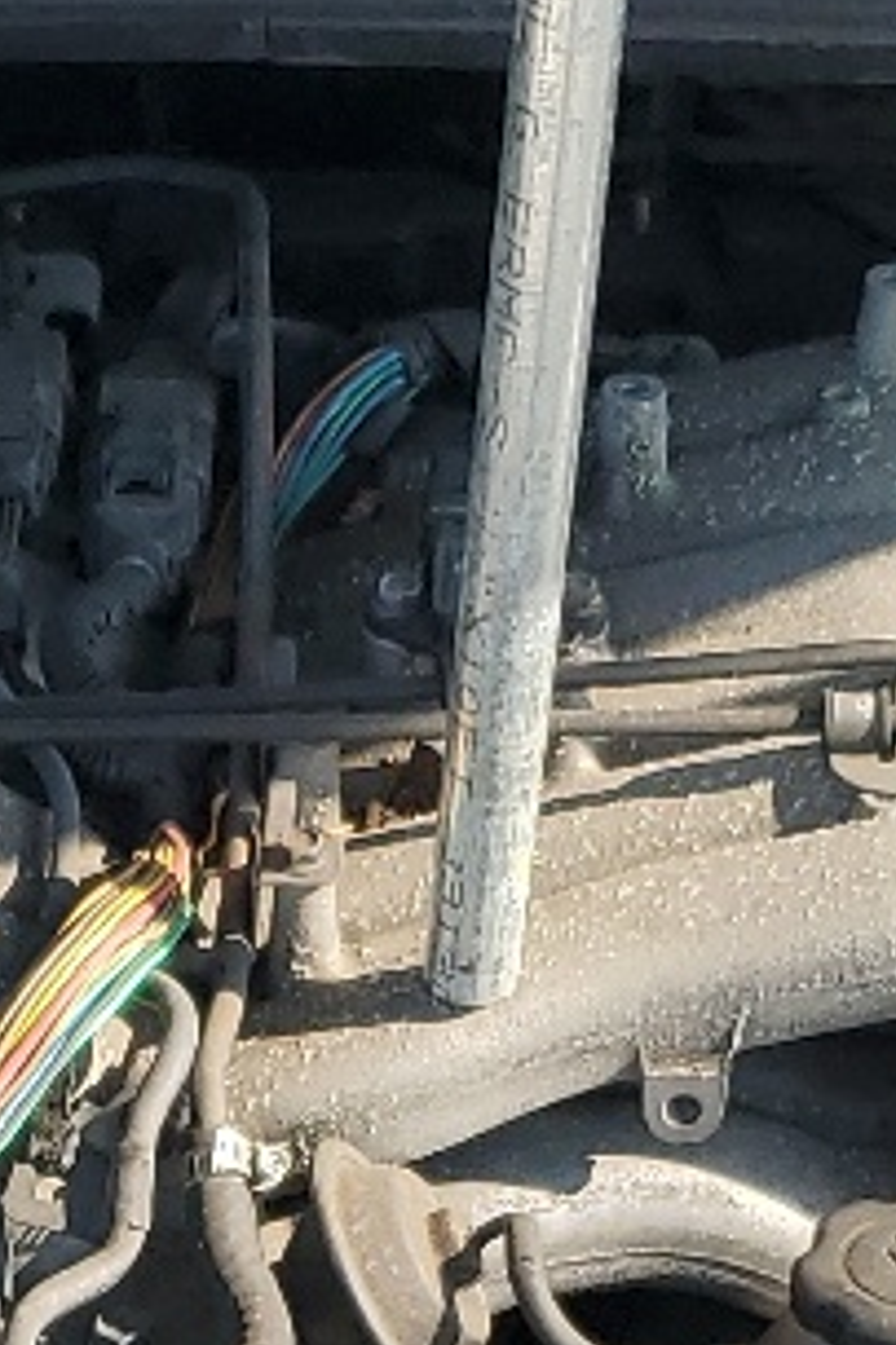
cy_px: 1989
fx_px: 5307
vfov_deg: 13.6
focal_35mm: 142
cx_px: 252
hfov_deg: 9.6
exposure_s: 1/1111
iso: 50
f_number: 1.5
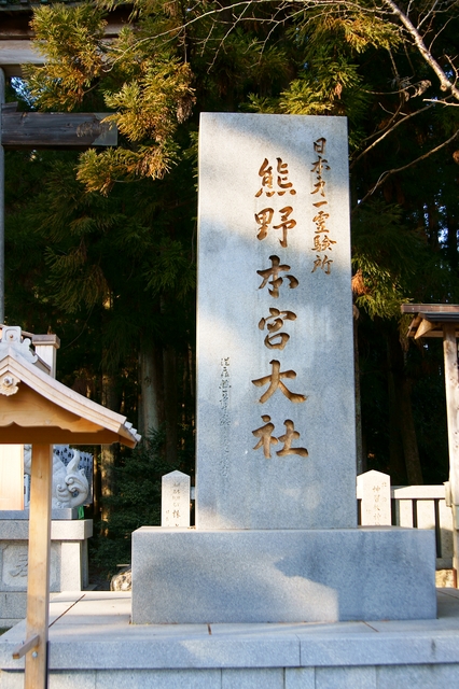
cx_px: 230
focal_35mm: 42
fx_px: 804
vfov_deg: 46.4
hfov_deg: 31.9
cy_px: 344
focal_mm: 28
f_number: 3.2
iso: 200
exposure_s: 1/100
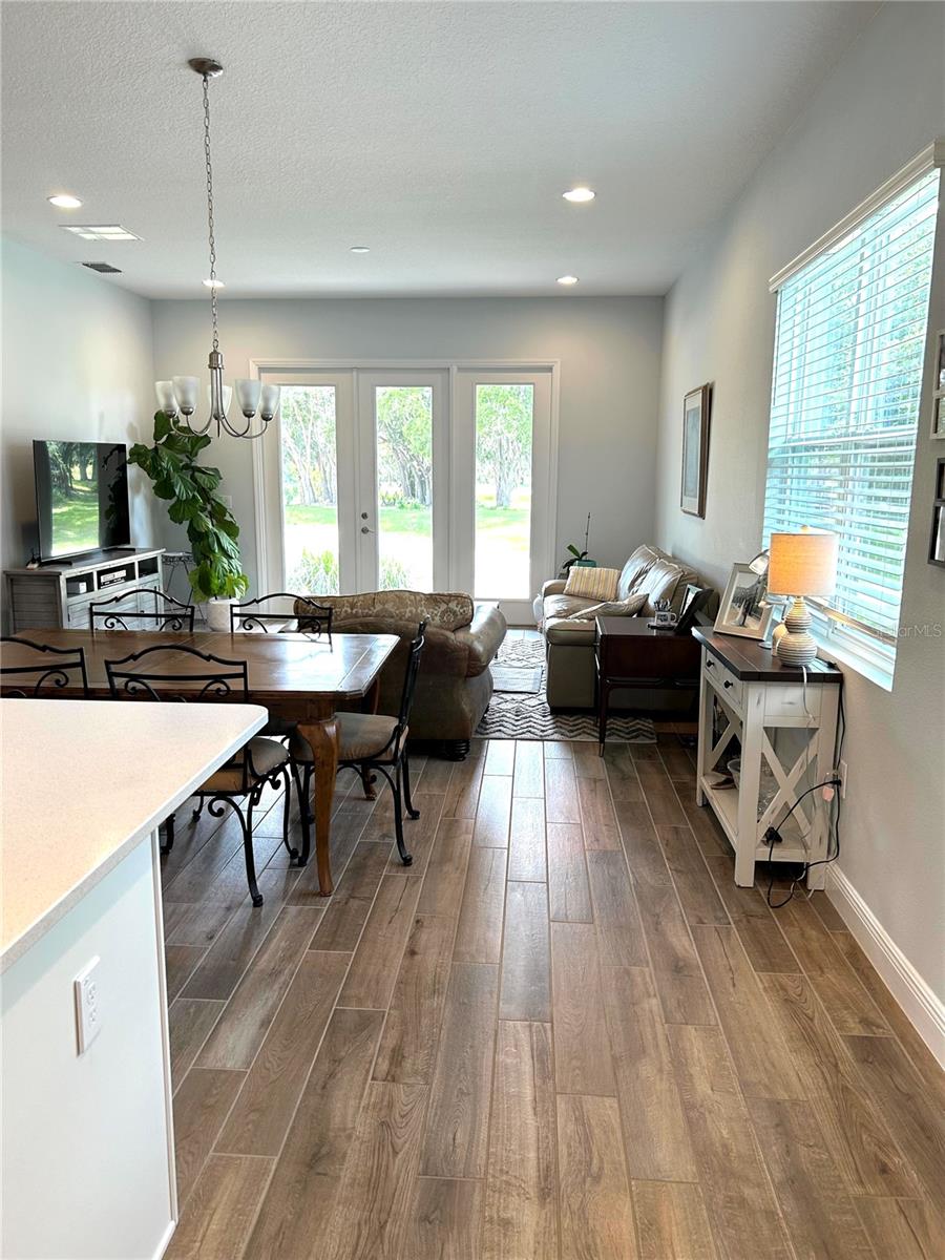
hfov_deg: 53.1
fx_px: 946
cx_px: 472
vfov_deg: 67.3
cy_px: 630
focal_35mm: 26
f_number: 1.5
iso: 64
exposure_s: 1/120
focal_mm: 5.7
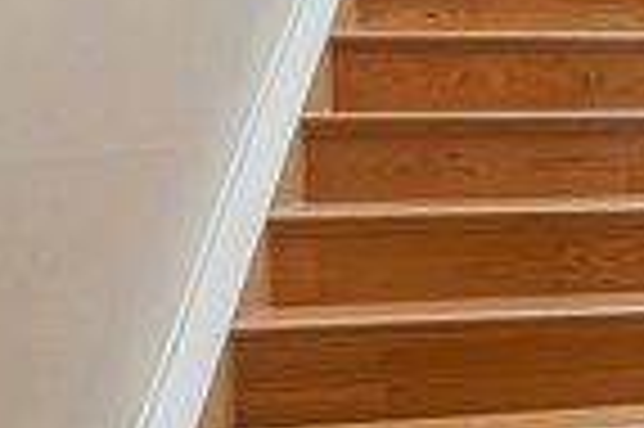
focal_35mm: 87
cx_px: 1329
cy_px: 92
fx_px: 1559
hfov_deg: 16.7
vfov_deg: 15.5
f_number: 13
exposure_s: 1/1.67
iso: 200
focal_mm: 13
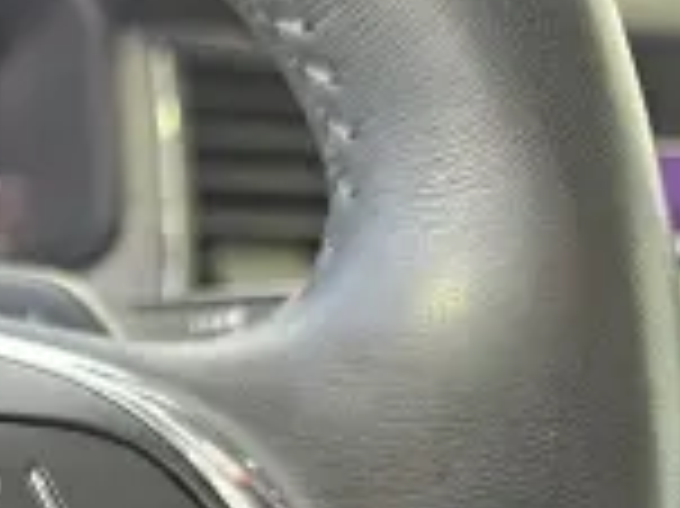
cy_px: 553
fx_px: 1080
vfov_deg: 24.8
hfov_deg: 31.3
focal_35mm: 55
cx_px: -54
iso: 500
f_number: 1.7
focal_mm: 6.3
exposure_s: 1/100
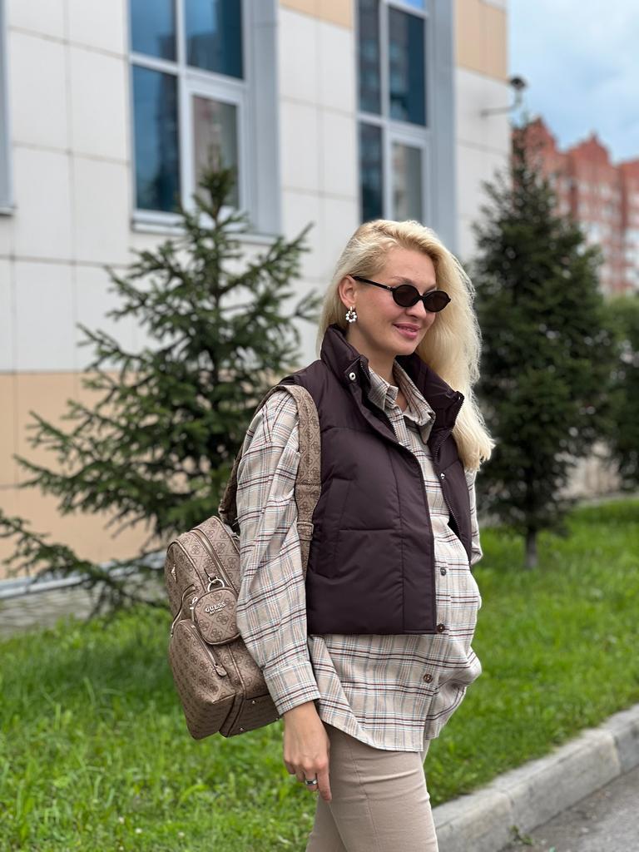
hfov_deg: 19.1
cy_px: 426
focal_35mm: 77
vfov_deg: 25.3
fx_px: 1895
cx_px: 320
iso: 25
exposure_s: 1/224
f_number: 2.8
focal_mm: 9
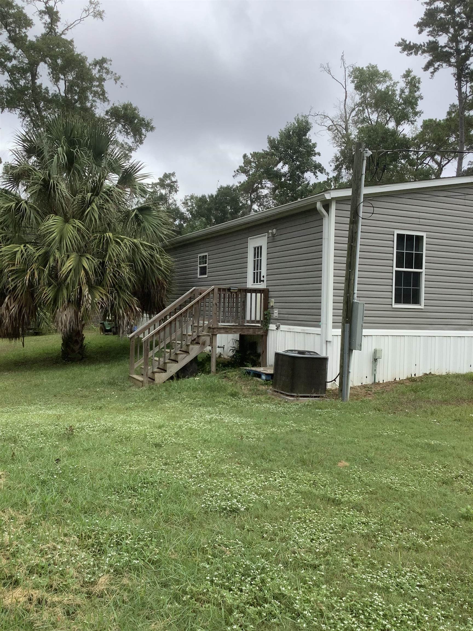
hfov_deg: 45.4
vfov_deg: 58.4
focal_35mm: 31
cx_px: 236
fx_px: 565
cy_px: 316
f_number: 2.4
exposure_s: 1/536
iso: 25
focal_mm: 3.3
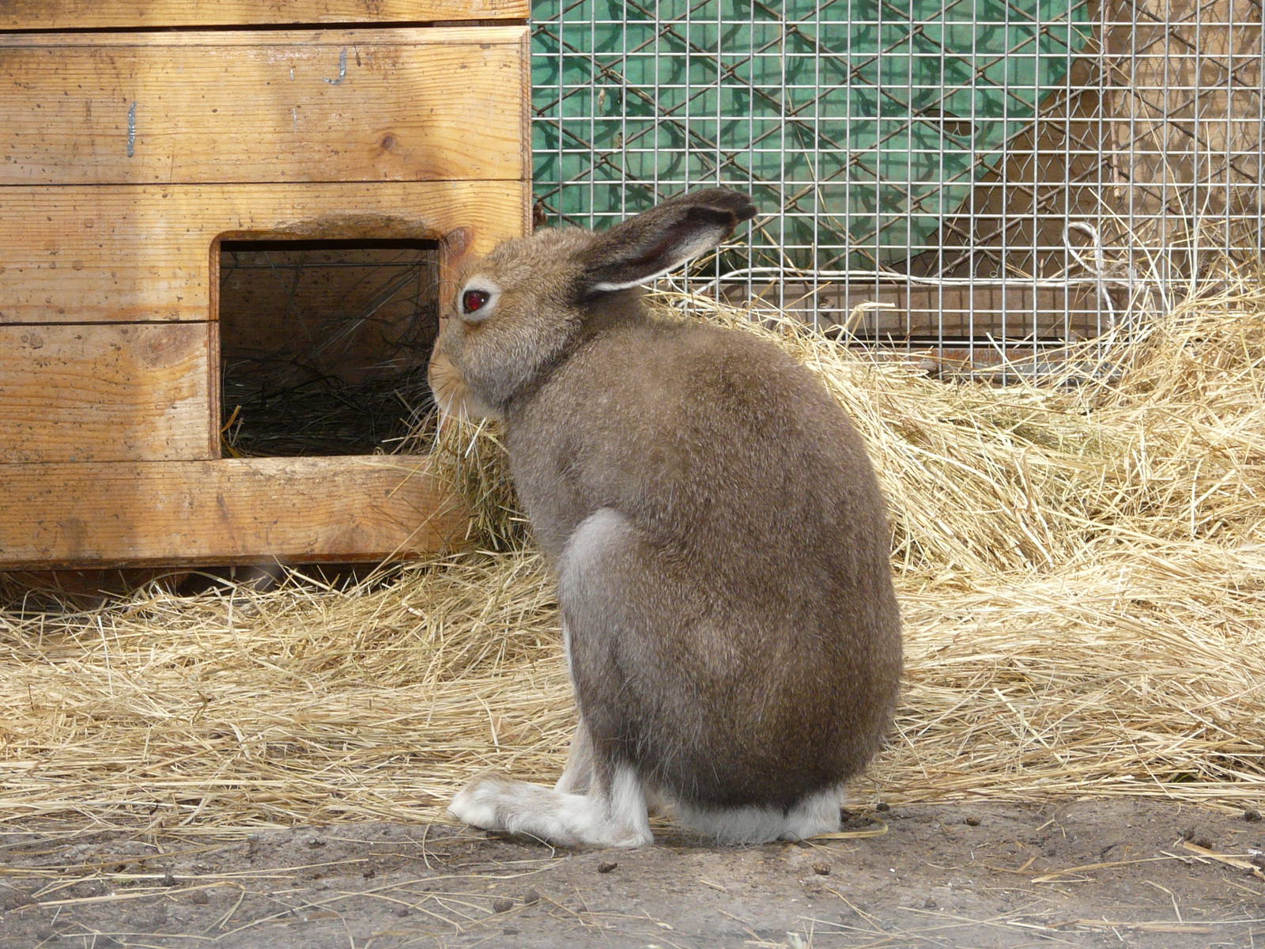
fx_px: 5226
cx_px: 632
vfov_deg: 10.4
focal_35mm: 143
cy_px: 474
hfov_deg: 13.8
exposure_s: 1/200
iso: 125
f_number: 4.5
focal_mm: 18.3
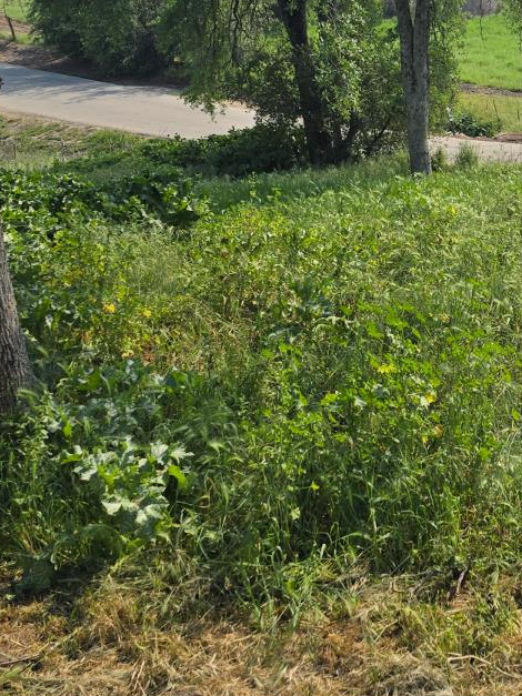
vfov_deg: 33.9
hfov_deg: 24.5
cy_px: 143
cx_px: 592
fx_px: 1106
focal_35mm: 55
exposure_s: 1/582
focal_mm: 6.3
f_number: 1.7
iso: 12
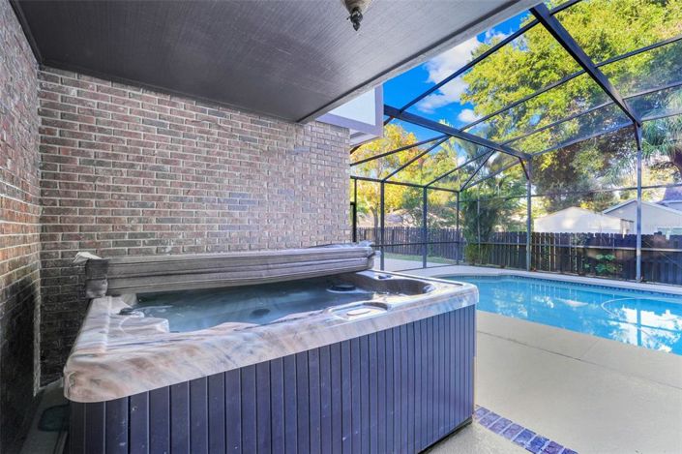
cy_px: 227
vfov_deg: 72.0
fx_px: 312
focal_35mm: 16
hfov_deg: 95.0
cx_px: 341
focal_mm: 16.5
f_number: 9
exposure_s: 1
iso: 250
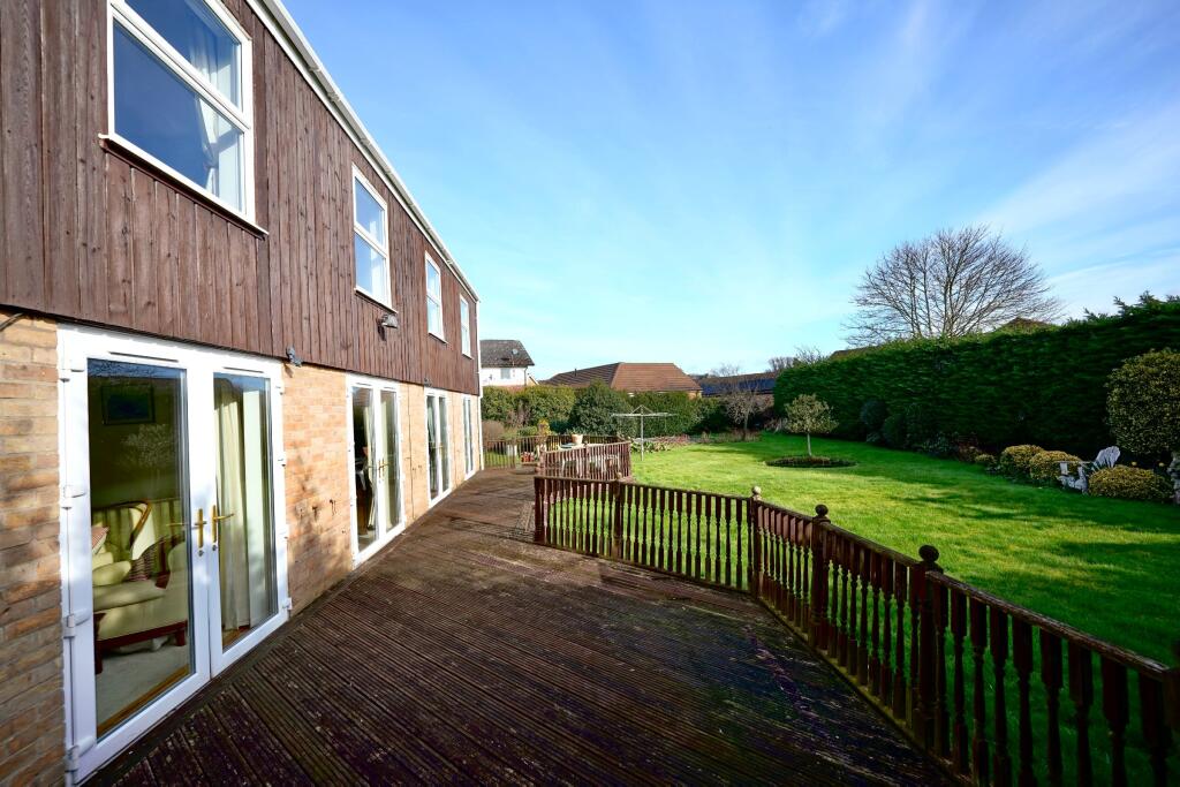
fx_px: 459
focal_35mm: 14
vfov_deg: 81.2
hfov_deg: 104.2
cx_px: 590
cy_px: 394
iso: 125
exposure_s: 1/320
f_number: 6.3
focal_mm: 14
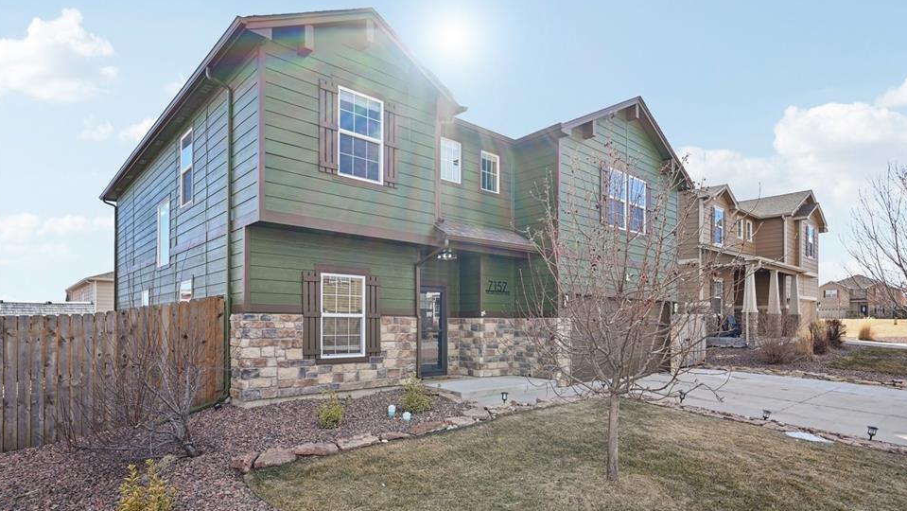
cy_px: 244
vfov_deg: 57.0
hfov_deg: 87.8
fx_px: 471
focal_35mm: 20
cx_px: 478
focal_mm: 17.5
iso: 64
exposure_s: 1/30
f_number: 11
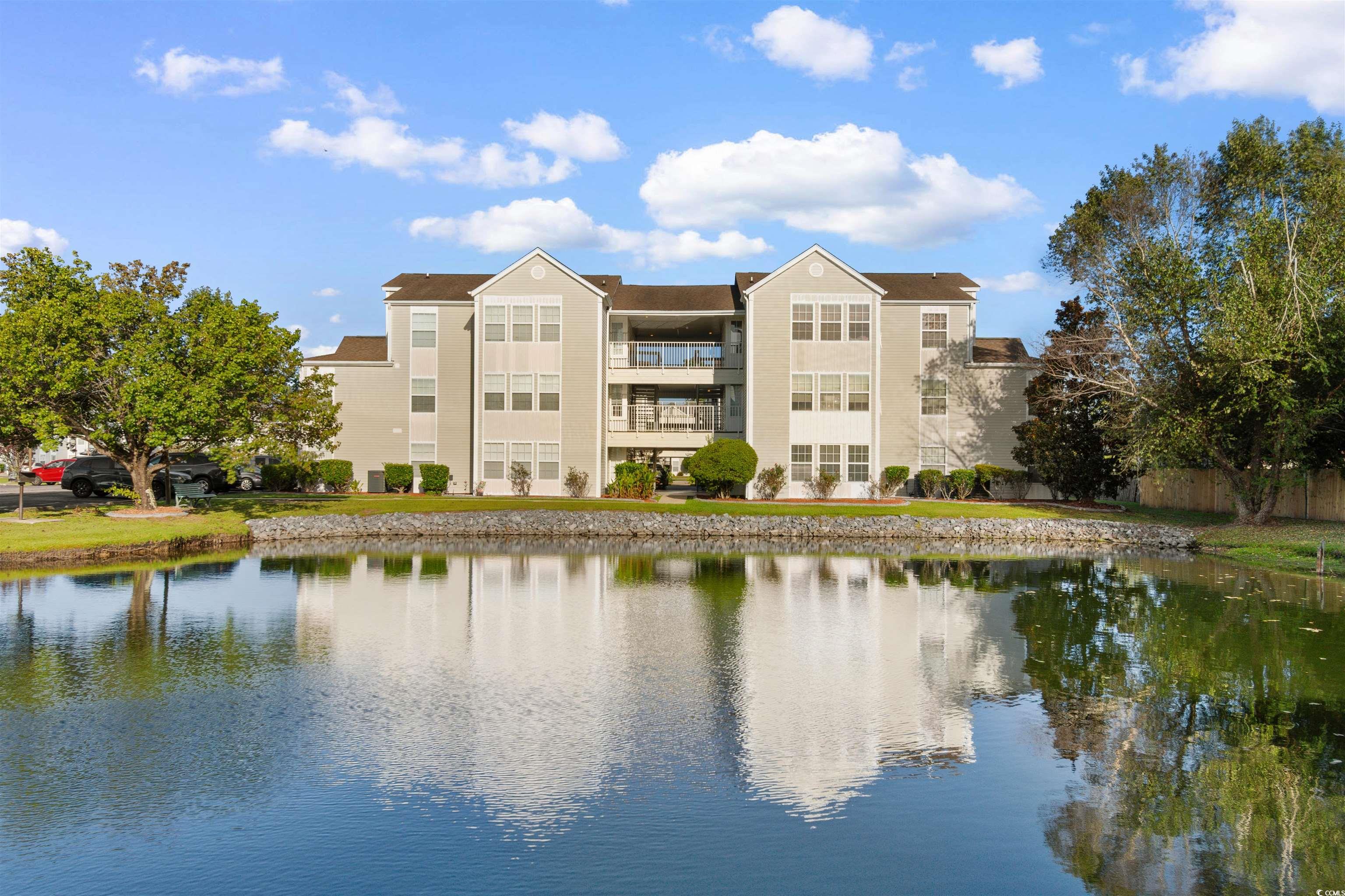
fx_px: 1121
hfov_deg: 61.9
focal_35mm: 30
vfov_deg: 43.6
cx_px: 672
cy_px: 448
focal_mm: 20
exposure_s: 1/400
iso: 100
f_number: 10
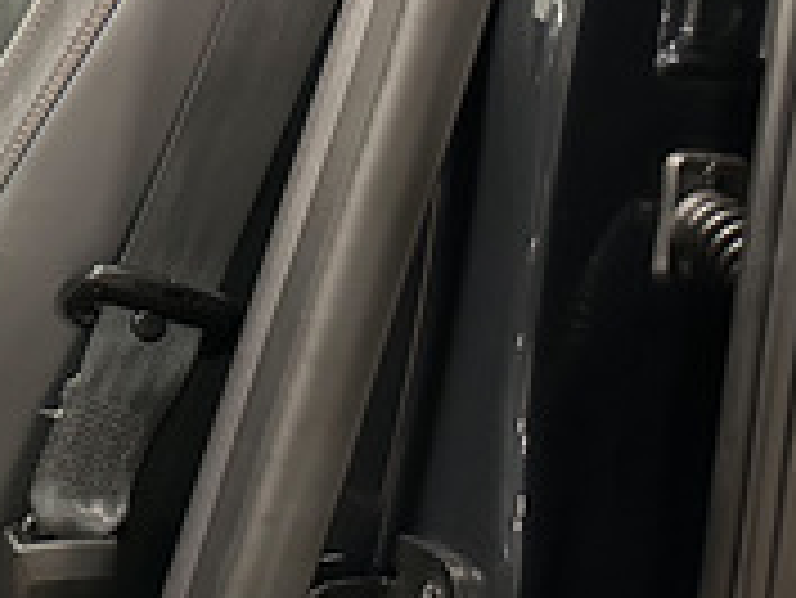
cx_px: -580
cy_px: 94
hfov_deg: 18.2
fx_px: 2025
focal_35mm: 88
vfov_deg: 16.6
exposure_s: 1/35
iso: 800
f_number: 1.8
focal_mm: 6.86
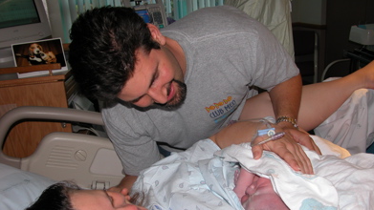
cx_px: 190
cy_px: 142
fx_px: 387
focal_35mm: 39
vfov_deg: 30.2
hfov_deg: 51.6
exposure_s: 1/60
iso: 100
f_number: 2.8
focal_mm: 8.9
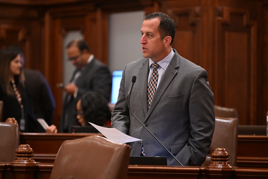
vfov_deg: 7.7
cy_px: 90
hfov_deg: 11.5
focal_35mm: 178
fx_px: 1325
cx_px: 132
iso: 3200
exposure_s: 1/160
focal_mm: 175
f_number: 2.8
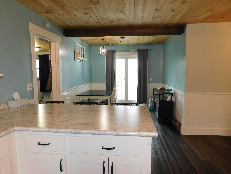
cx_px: 116
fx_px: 153
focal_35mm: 23
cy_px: 87
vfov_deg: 58.9
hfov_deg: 73.9
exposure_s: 1/30
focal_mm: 4
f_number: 3
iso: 280
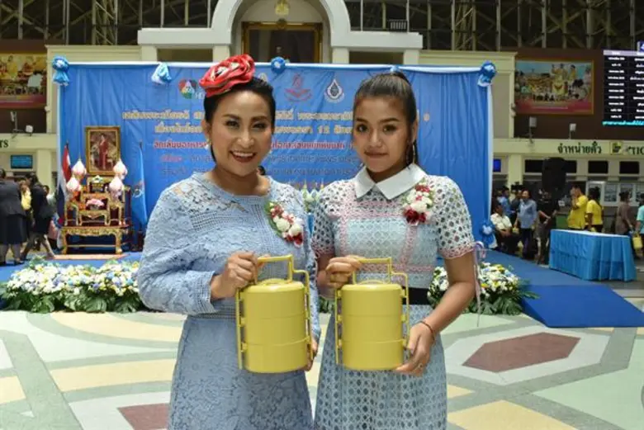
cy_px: 215
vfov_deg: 38.4
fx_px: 617
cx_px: 322
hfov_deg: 55.1
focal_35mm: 34
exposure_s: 1/50
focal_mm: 23
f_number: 20
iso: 1000
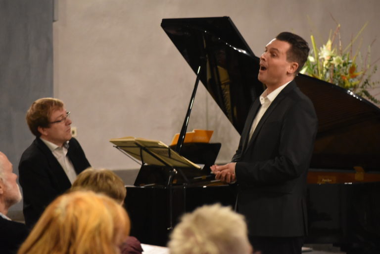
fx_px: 1583
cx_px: 190
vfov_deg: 9.1
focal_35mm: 150
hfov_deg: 13.7
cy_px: 127
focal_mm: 100
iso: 3200
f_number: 4.5
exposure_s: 1/15
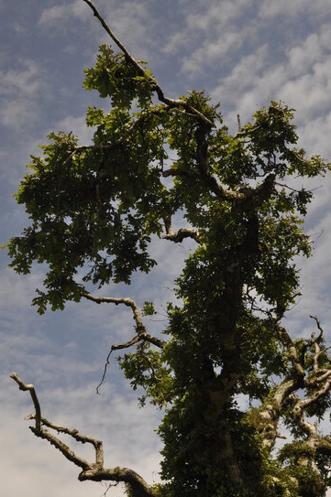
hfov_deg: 27.4
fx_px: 677
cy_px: 189
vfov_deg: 40.1
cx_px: 132
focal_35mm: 49
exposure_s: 1/250
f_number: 8
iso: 200
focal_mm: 22
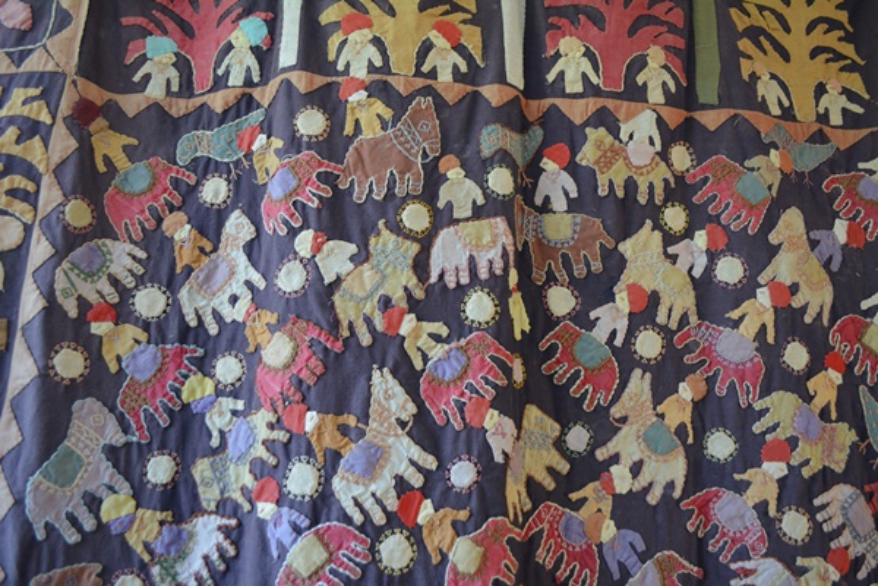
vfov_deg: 47.9
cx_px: 439
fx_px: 658
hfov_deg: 67.4
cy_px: 293
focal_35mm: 27
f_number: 4
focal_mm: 18
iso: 400
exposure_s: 1/60
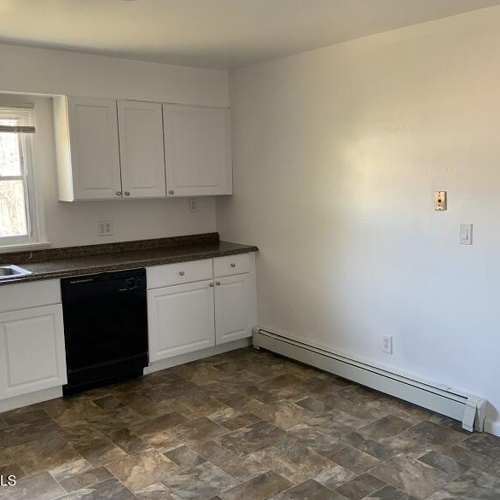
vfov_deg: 47.2
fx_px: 572
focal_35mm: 35
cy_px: 247
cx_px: 282
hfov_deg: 47.1
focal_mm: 3
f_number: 1.8
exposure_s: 1/60
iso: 100
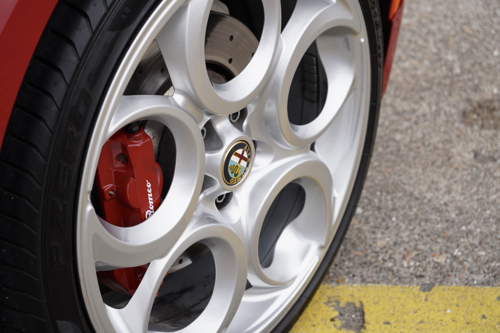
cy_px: 166
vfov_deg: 19.5
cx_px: 250
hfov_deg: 28.8
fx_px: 972
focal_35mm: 70
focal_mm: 70
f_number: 6.3
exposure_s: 1/200
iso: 100
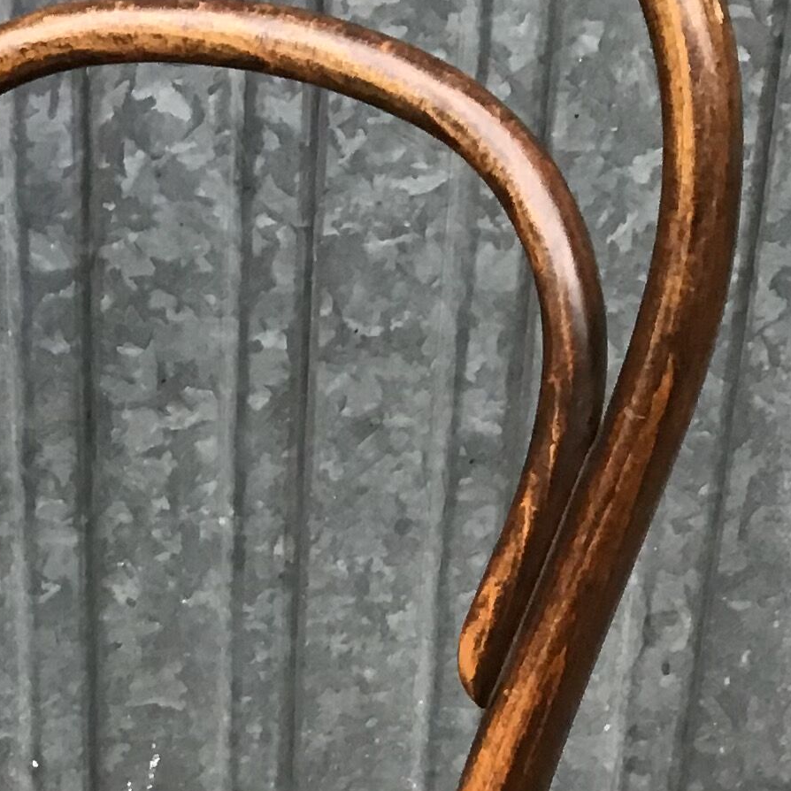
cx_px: 8
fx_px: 2585
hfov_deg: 17.0
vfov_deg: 16.4
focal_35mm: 100
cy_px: 1044
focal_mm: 3.3
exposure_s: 1/33
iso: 64
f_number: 2.4
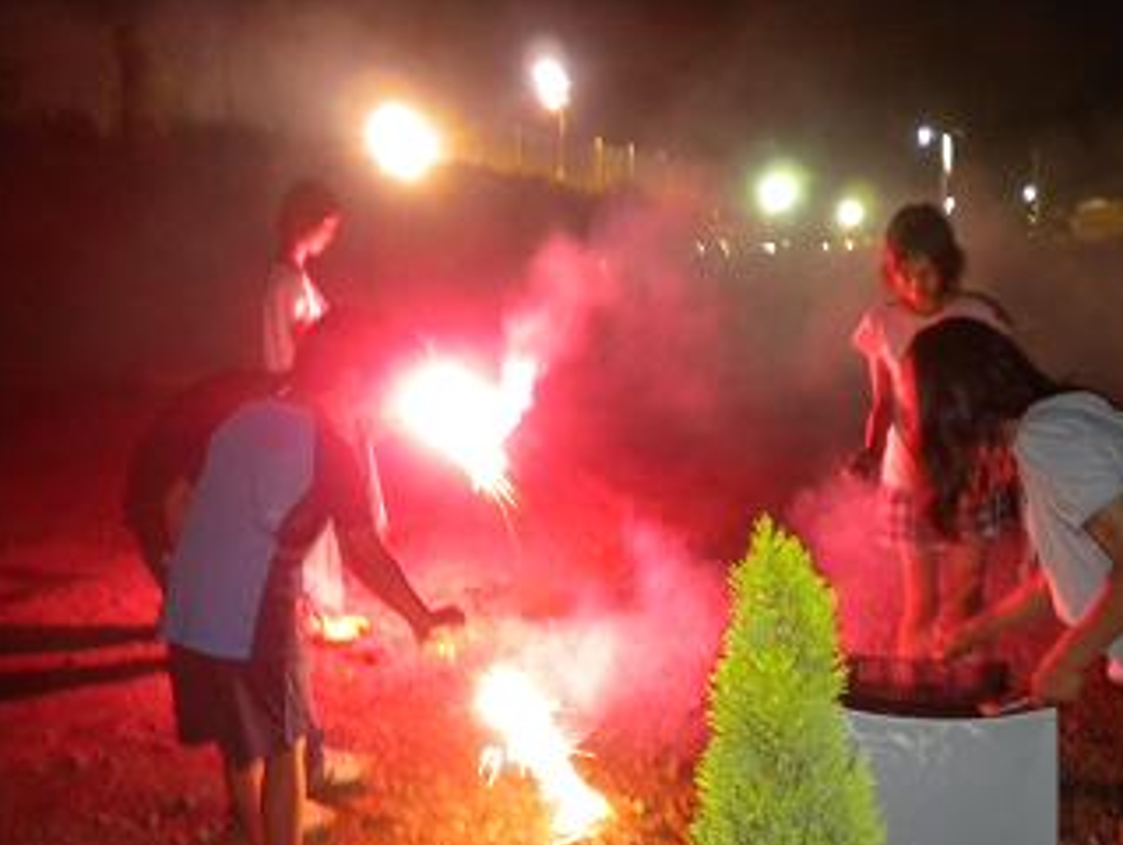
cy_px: 479
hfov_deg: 46.7
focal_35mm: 40
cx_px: 628
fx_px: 1299
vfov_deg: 36.0
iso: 400
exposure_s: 1/8
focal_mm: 6.3
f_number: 3.1
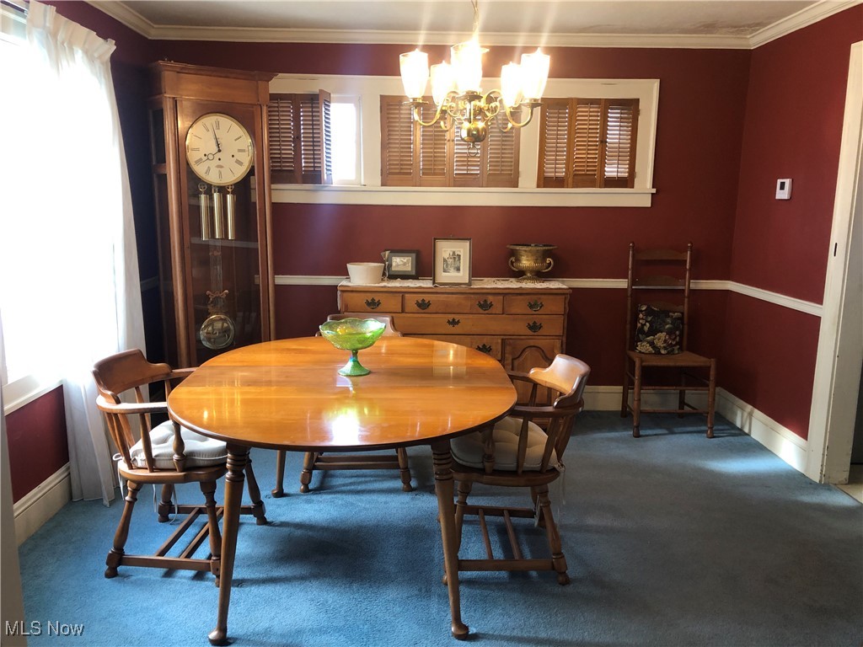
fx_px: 698
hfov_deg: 63.4
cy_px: 324
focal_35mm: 28
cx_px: 432
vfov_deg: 49.7
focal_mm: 3.99
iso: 50
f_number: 1.8
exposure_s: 1/15
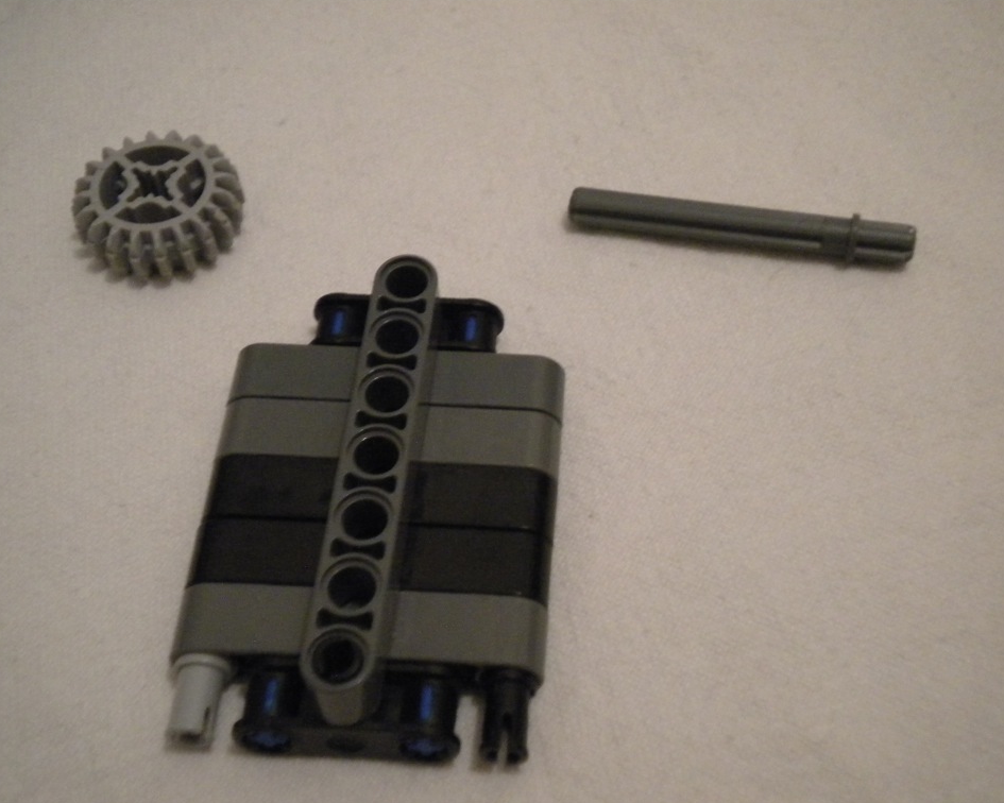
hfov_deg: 34.2
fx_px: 1634
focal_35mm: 55
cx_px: 500
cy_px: 400
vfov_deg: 27.6
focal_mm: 9.3
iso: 800
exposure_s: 1/20.7
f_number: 3.9
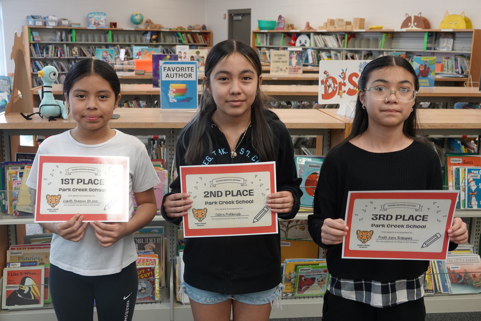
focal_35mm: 40
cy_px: 160
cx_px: 240
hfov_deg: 48.5
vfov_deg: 33.4
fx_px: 534
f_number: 3.2
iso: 320
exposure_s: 1/40
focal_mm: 14.65
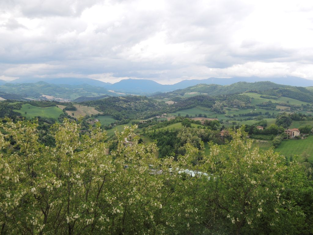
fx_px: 362
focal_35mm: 40
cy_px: 118
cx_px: 156
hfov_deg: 46.8
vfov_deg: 36.0
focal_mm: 7.2
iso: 100
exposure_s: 1/640
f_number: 3.3
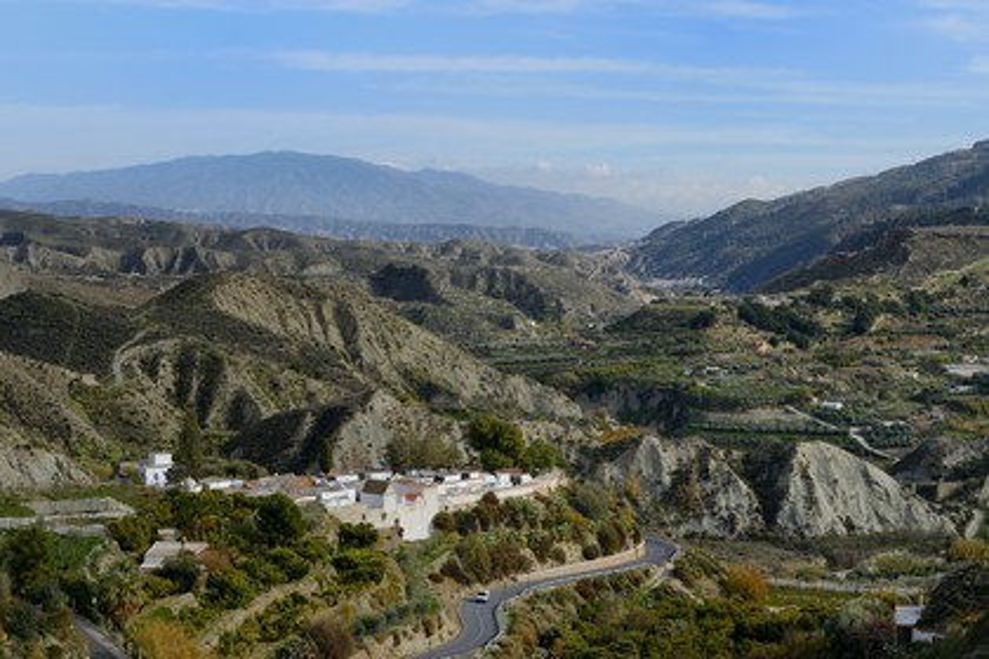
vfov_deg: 17.1
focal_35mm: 80
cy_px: 330
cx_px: 494
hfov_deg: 25.4
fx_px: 2198
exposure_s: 1/250
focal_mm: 80
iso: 200
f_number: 11
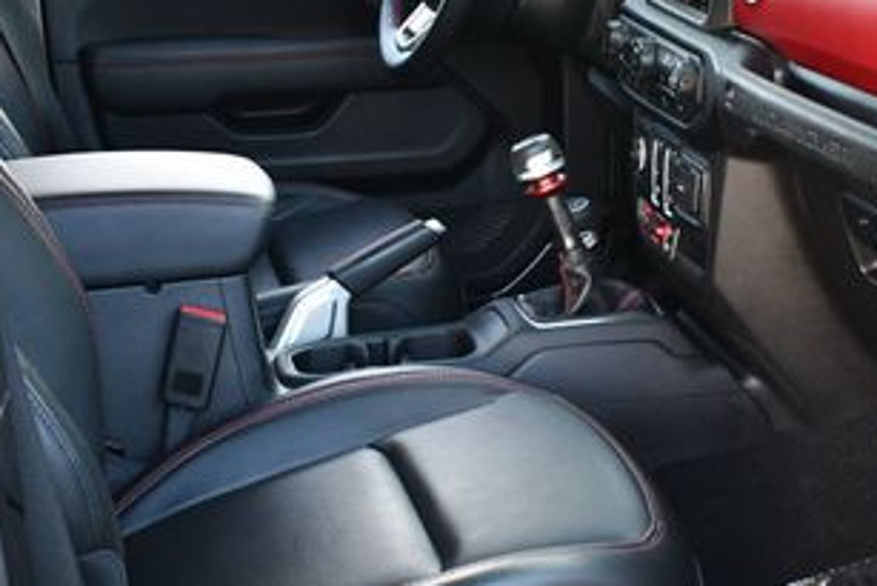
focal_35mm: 75
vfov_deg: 18.2
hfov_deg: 27.0
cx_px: 500
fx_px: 1828
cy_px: 352
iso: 800
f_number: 3.5
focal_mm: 18
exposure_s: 1/200
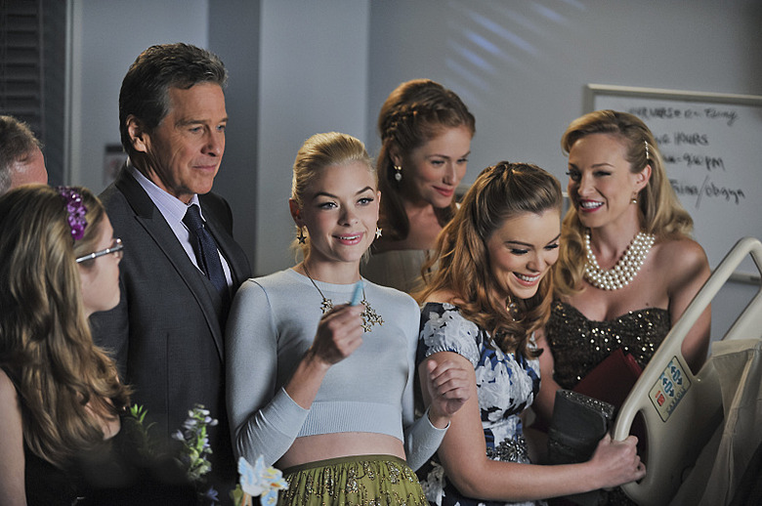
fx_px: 2156
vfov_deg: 13.4
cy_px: 253
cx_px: 381
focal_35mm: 102
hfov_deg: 20.0
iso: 1600
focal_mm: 102
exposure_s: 1/125
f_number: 2.8
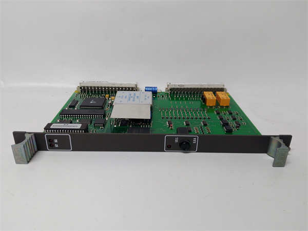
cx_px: 154
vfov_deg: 51.4
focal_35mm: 27
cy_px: 116
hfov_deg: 65.3
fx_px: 240
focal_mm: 3.79
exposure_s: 1/33
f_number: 2
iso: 172
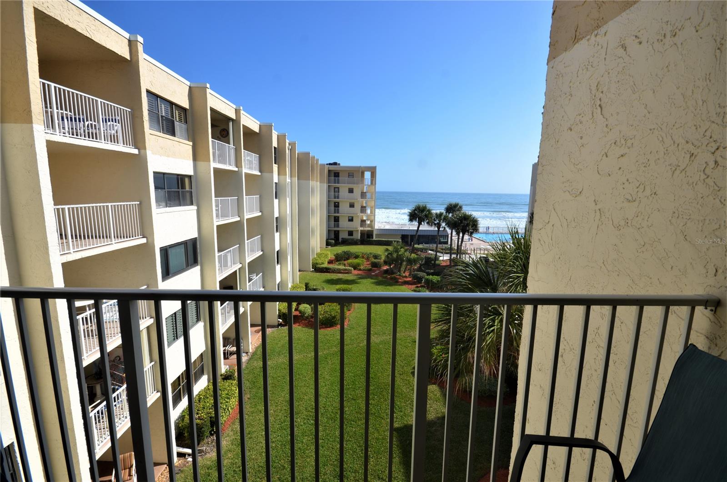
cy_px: 241
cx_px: 364
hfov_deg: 100.5
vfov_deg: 77.1
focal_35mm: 15
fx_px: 302
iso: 110
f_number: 8
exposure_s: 1/250
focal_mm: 10
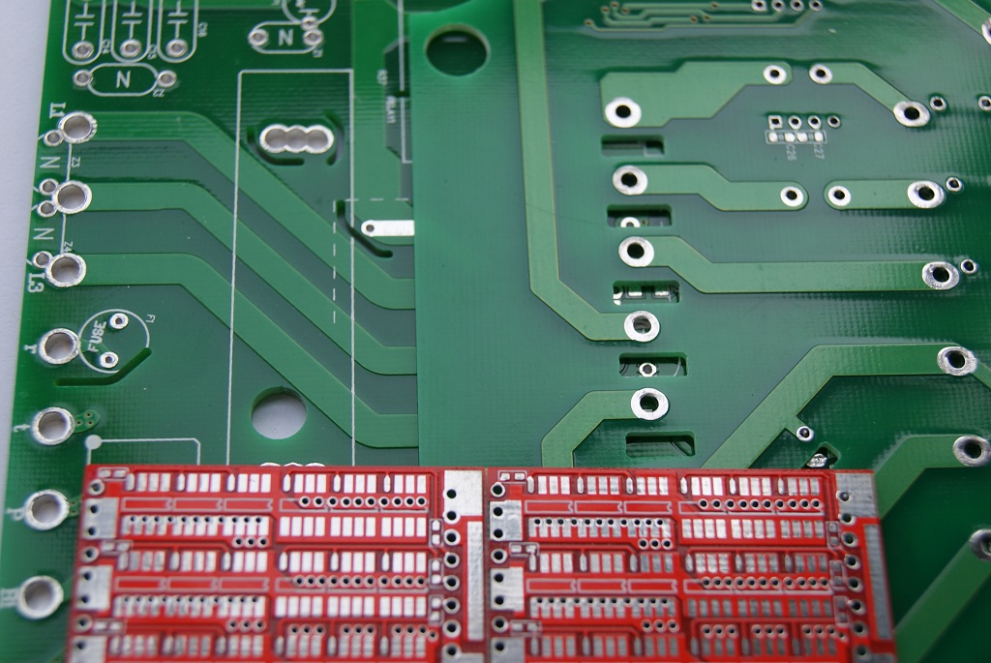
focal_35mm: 60
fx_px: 1653
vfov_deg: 22.7
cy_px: 332
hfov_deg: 33.4
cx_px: 496
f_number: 5.6
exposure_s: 1/80
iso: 100
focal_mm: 40
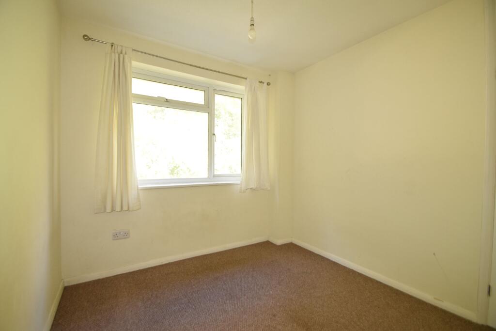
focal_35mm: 15
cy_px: 166
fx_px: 207
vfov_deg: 77.3
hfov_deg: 100.4
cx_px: 248
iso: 800
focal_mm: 10
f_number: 4.5
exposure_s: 1/80
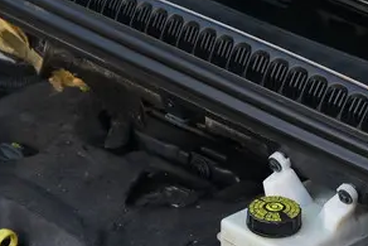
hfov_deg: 16.0
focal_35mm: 128
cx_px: 244
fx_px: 1309
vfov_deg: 10.4
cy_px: 372
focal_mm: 22.3
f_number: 4.5
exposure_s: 1/120
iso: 320
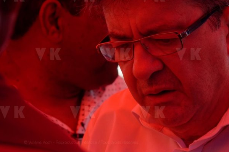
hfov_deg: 7.4
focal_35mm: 280
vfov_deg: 4.9
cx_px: 82
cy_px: 66
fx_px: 1778
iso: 500
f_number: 9
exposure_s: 1/500
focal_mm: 140
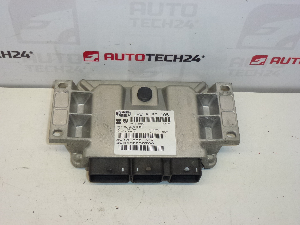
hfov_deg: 42.1
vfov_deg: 32.2
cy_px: 112
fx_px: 390
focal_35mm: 45
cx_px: 150
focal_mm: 8
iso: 400
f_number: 4
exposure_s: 1/320
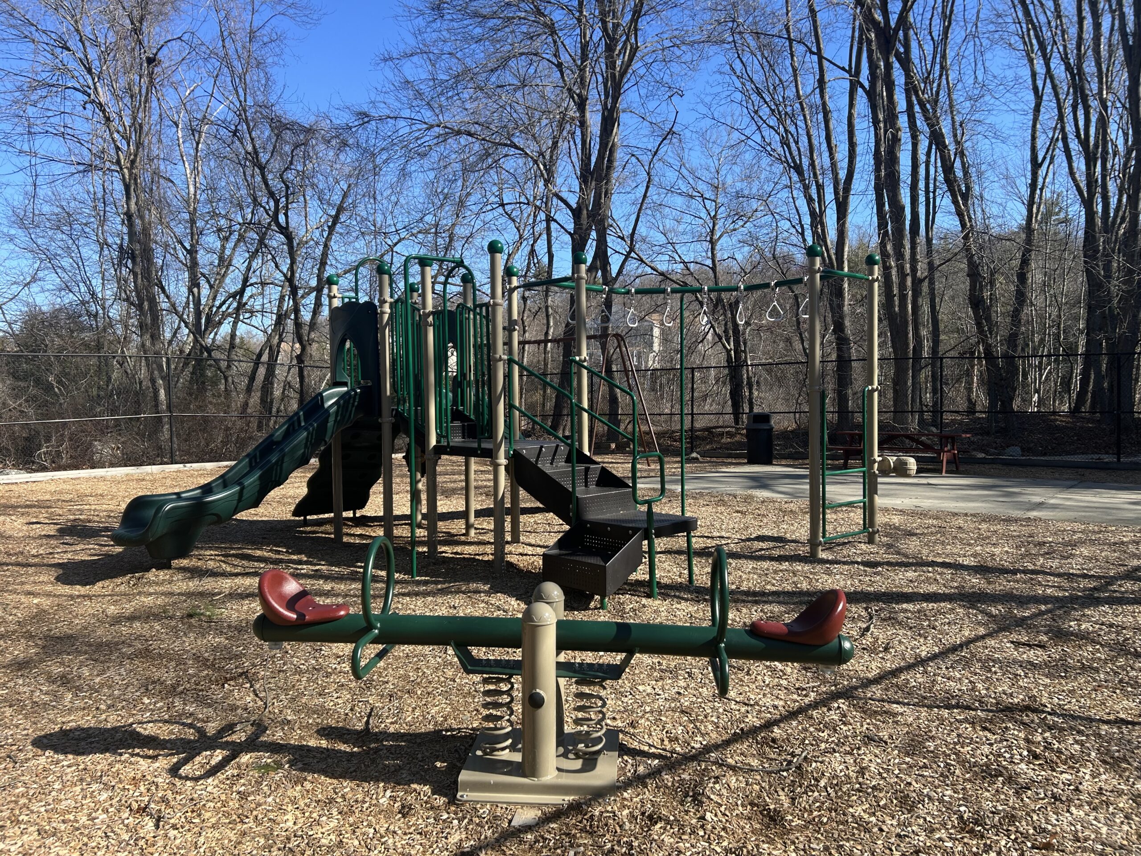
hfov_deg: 67.3
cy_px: 428
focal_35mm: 26
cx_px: 570
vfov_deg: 53.1
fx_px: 857
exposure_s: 1/1901
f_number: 1.5
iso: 50
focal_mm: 5.7
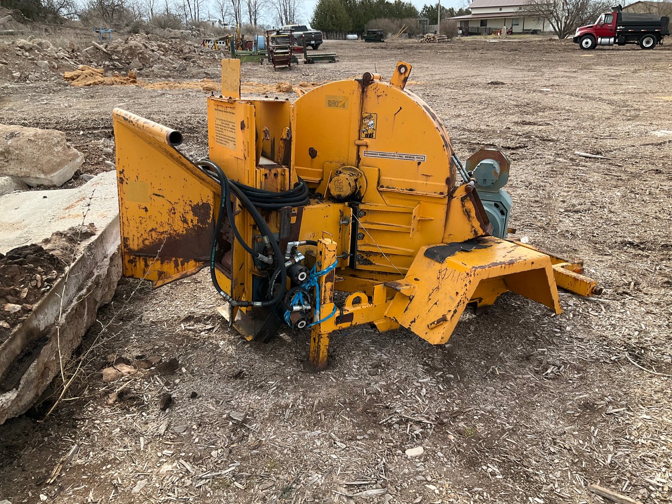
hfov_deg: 61.7
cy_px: 252
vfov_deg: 48.2
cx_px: 336
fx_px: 563
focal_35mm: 29
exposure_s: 1/770
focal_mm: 3
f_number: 1.8
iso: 25
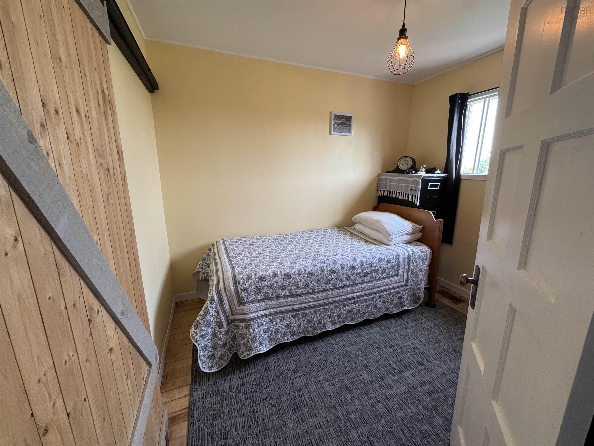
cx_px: 297
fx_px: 240
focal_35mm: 14
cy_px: 223
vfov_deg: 85.7
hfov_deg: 102.1
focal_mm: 2.22
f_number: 2.2
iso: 200
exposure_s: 1/120
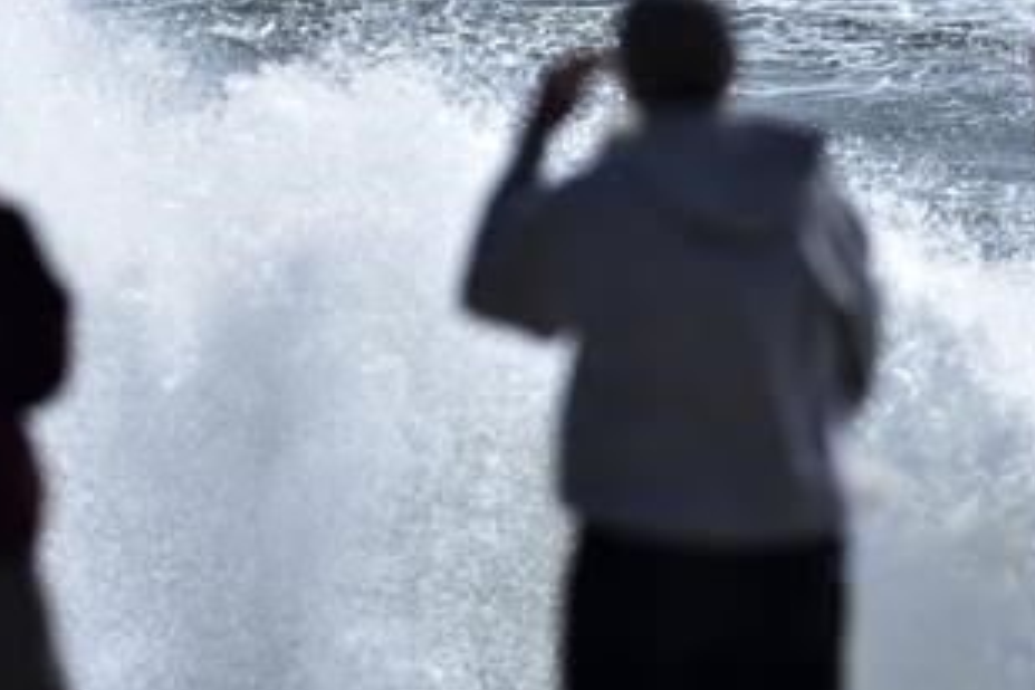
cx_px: 539
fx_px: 42374
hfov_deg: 1.4
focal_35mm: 1474
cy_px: 23
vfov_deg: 0.9
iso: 320
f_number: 11
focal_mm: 700
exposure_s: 1/1600
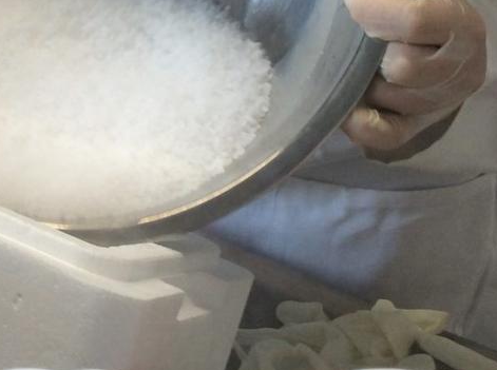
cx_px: -34
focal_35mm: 91
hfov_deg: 20.7
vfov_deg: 15.7
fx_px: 1304
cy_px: -50
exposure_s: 1/50
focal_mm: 3.3
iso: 40
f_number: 2.4
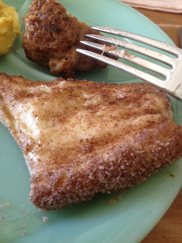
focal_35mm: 35
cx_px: 91
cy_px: 122
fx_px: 245
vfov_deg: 52.6
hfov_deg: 40.7
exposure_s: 1/20
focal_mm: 4.28
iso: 250
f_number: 2.4
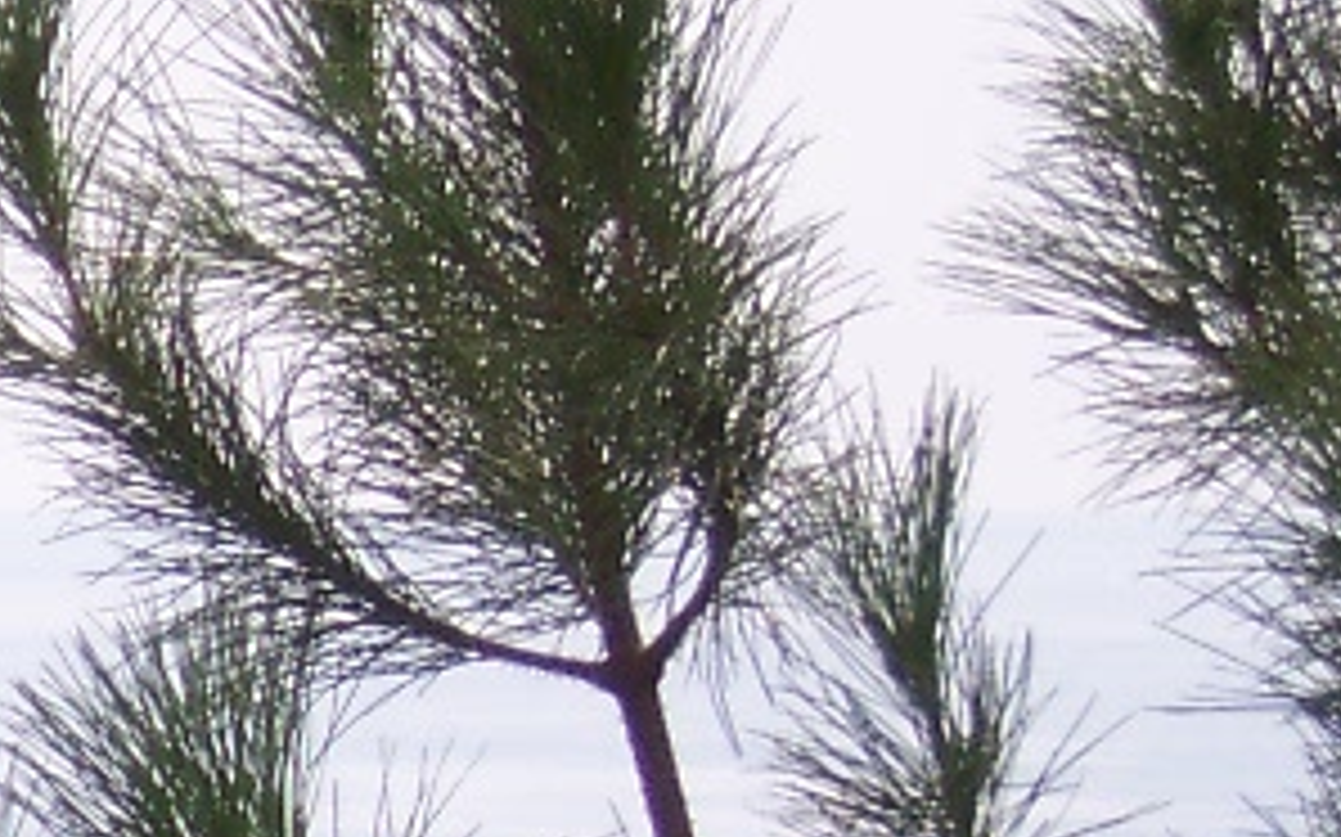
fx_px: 19070
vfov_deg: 2.5
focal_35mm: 522
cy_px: 1130
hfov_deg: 4.0
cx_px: -1364
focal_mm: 24
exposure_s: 1/700
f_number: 4.8
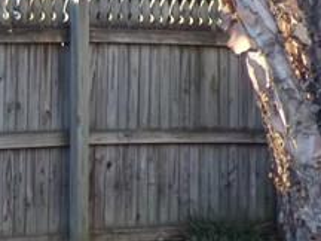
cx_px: -178
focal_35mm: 161
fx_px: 1493
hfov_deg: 11.7
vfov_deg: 9.2
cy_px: 101
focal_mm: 5.97
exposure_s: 1/60
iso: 160
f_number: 3.4
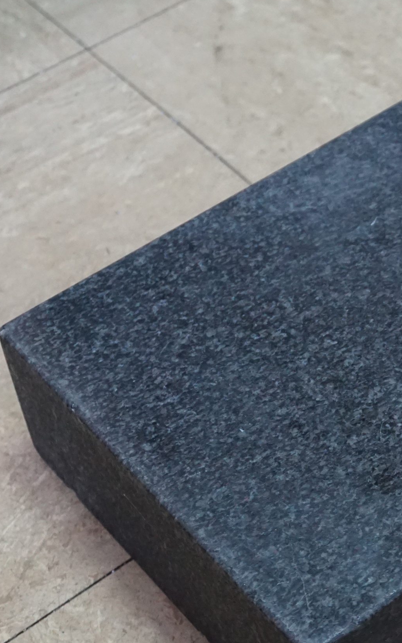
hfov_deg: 15.1
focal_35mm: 85
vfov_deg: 24.3
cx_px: 404
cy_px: 395
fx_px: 1489
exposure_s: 1/125
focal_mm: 28
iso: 3200
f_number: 4.5
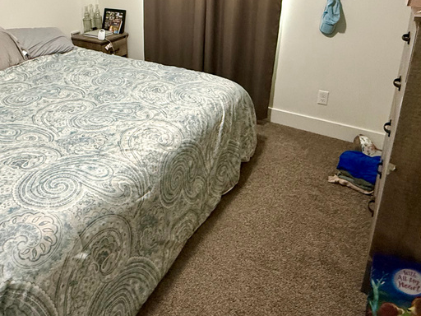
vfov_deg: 47.4
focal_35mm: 28
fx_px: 341
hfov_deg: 62.3
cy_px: 69
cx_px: 151
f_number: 2.2
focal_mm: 2.22
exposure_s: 1/60
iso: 500
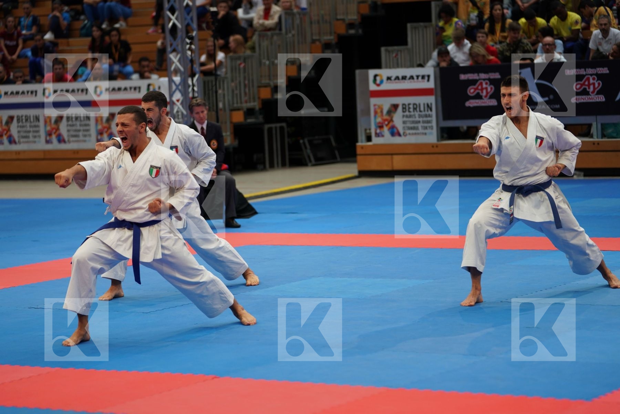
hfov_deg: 18.8
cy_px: 207
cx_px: 310
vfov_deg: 12.6
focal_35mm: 109
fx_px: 1877
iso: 640
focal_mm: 109
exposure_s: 1/500
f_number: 2.8
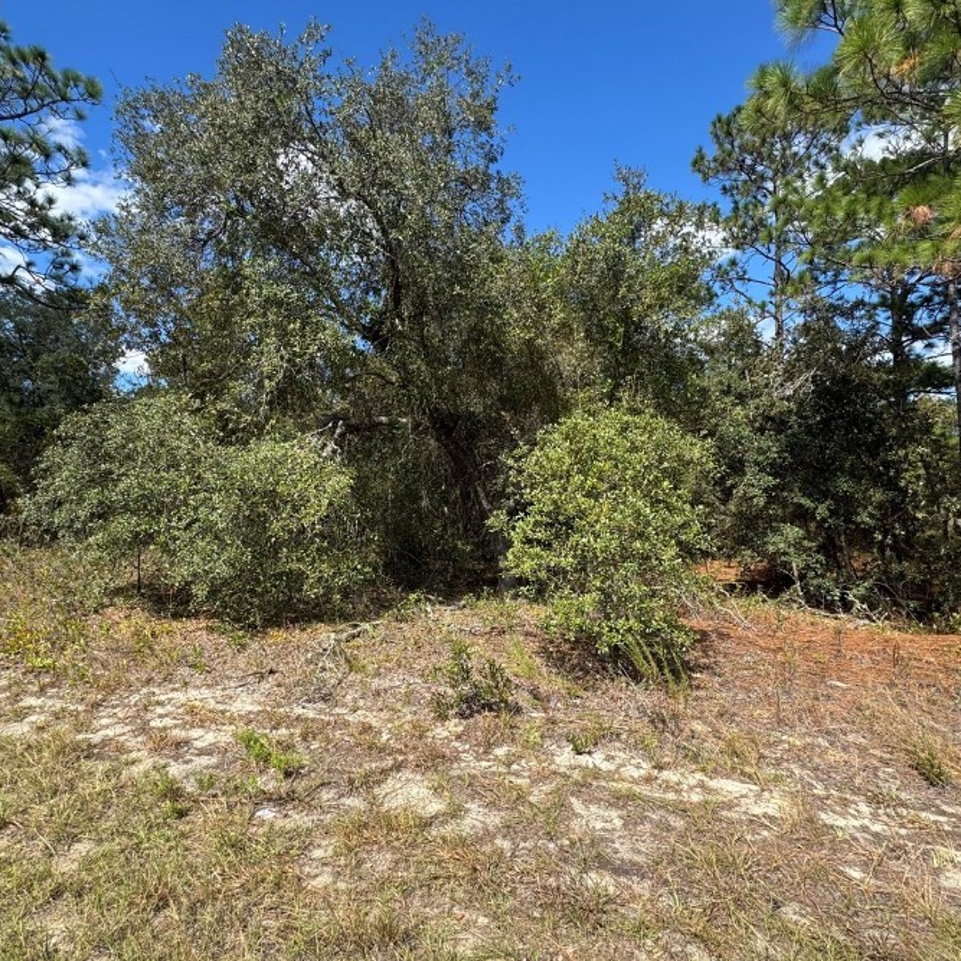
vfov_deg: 77.7
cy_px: 486
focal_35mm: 19
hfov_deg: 77.6
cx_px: 451
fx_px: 597
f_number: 2.2
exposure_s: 1/804
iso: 50
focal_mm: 2.22
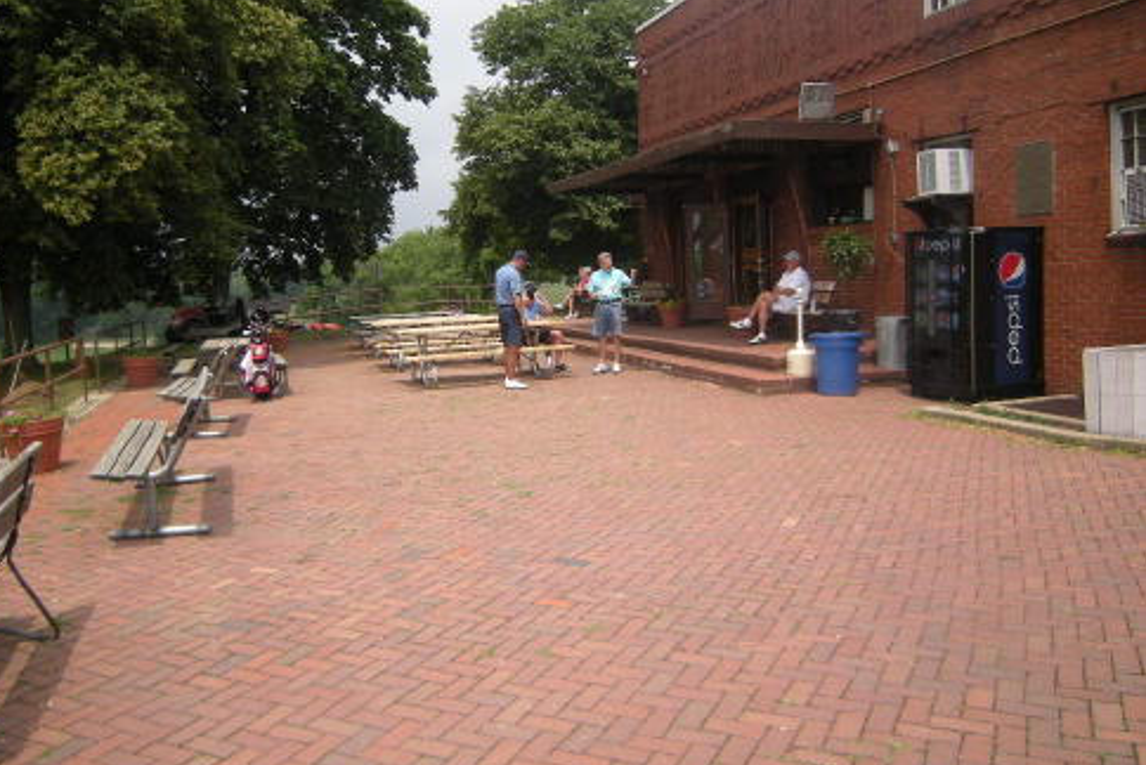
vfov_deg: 43.6
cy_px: 348
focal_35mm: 30
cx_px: 558
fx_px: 956
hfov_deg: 61.9
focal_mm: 4.7
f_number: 5.6
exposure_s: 1/223
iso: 64
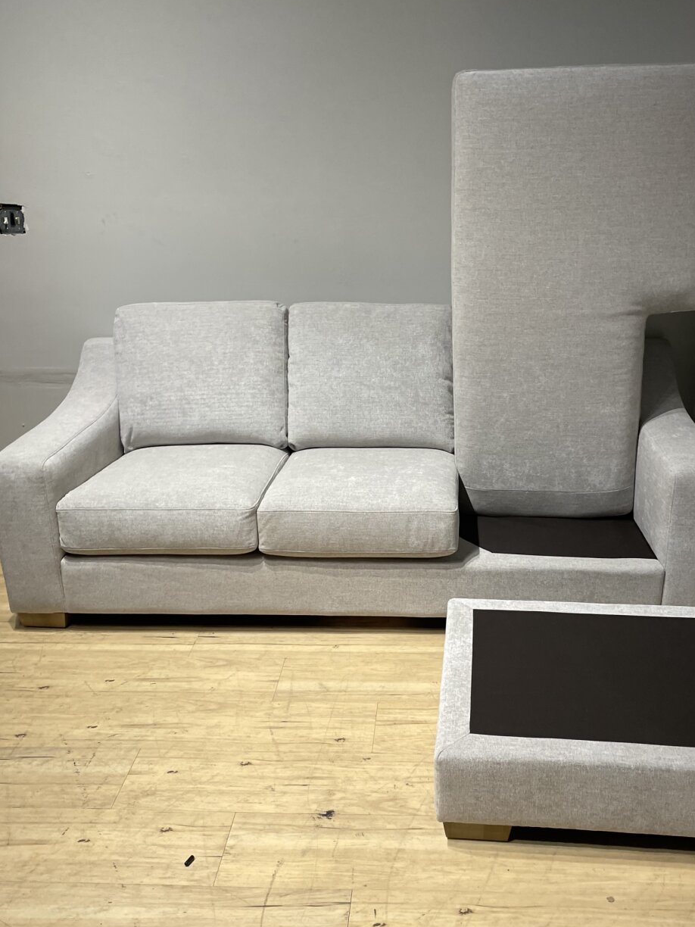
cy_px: 486
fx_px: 910
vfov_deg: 53.9
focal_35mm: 34
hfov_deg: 41.7
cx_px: 406
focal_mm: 4.2
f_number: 1.6
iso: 125
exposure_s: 1/120
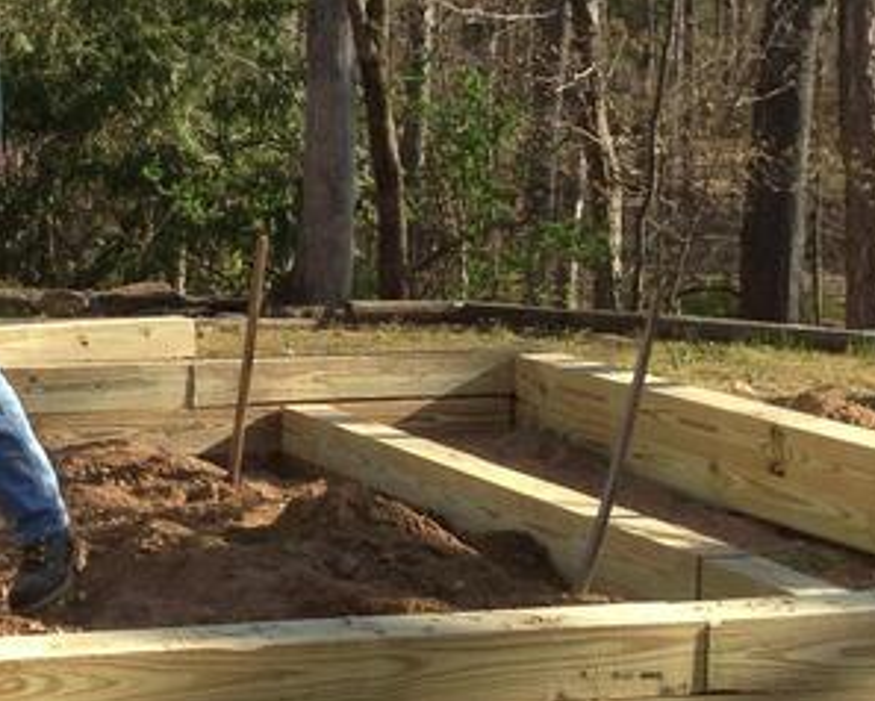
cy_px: 271
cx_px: -191
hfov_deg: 16.5
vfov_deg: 13.9
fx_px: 2876
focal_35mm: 111
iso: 50
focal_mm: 4.13
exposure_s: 1/463
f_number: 2.4
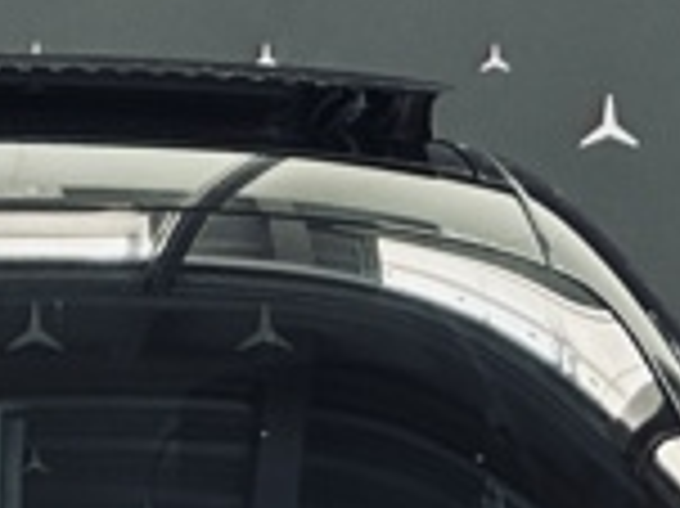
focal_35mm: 409
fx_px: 8028
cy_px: 602
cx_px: 9
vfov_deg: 3.6
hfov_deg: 4.8
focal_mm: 9
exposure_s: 1/34
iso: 800
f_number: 2.8
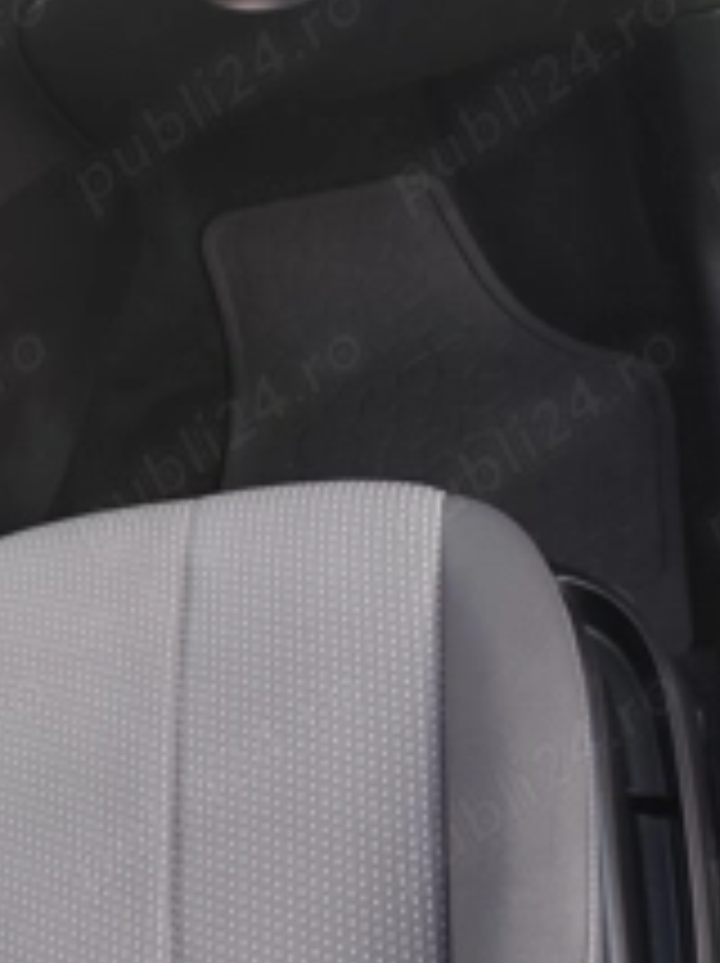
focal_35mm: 43
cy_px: 513
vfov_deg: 43.9
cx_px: 58
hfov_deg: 31.8
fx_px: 1195
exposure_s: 1/25
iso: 320
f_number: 1.65
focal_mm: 6.19
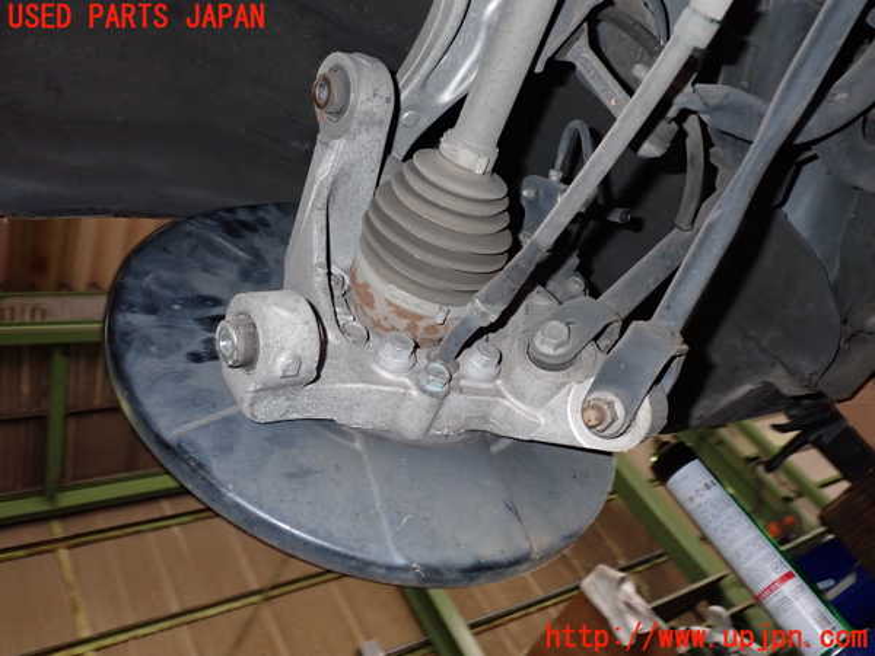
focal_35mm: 30
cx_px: 438
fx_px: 758
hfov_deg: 60.0
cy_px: 328
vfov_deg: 46.8
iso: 500
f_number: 6.3
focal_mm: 5.4
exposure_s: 1/30
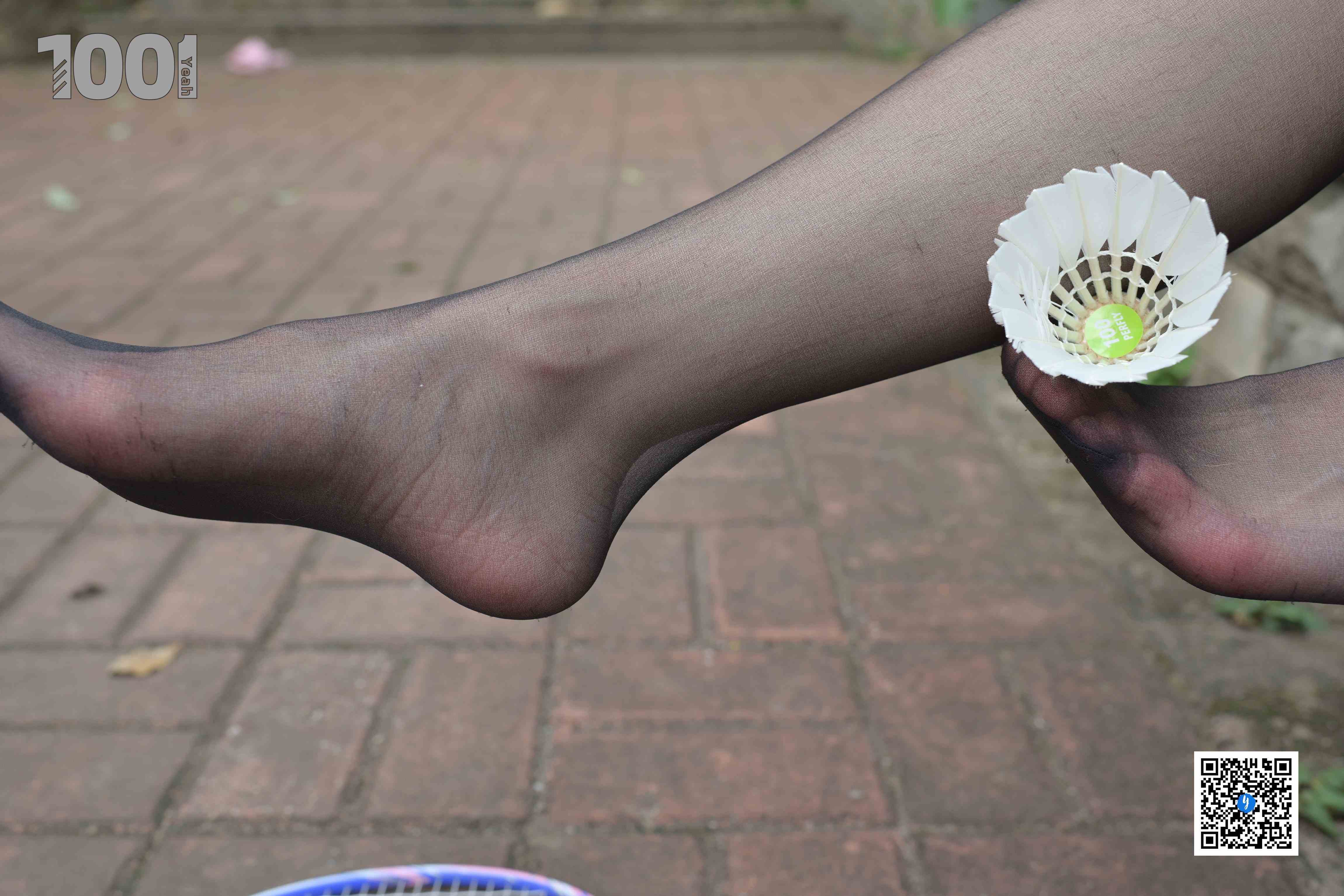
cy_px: 448
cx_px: 672
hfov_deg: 54.4
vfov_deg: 37.9
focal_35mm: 35
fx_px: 1307
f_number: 5.6
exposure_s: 1/320
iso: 200
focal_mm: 35
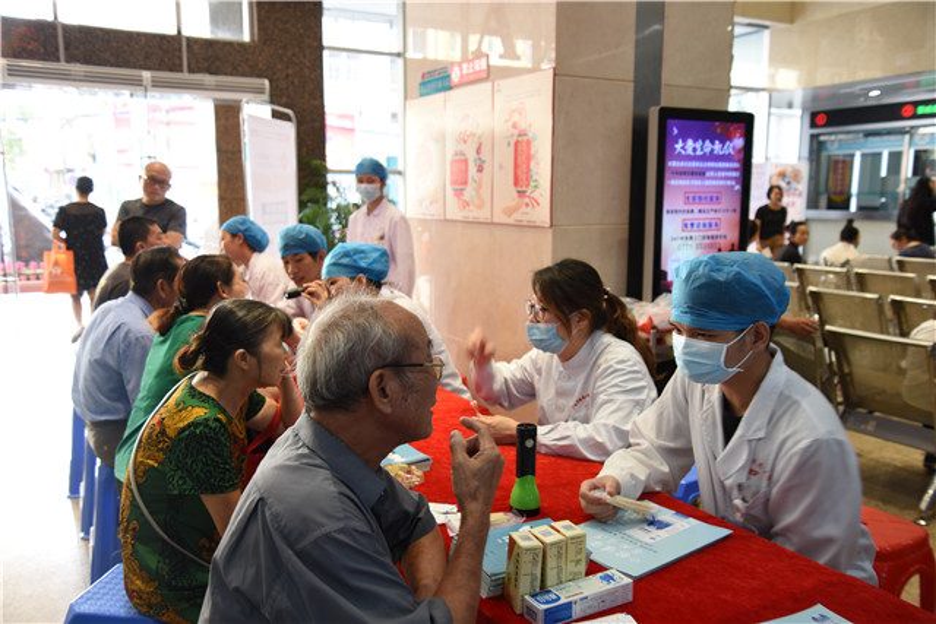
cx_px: 468
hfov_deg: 58.7
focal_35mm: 32
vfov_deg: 41.1
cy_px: 312
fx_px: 832
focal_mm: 32
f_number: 4
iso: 450
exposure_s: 1/30
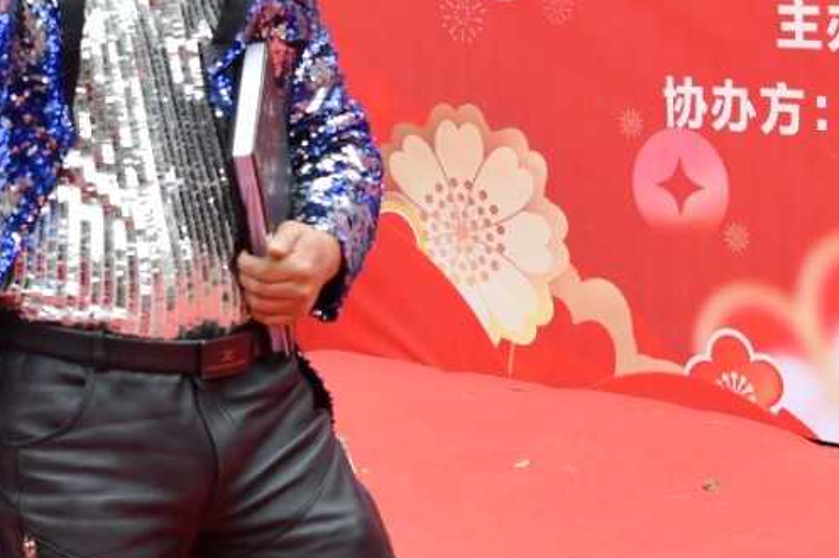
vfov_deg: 12.1
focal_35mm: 113
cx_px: 29
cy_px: 238
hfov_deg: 17.7
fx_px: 2632
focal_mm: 35
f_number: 4
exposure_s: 1/320
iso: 500
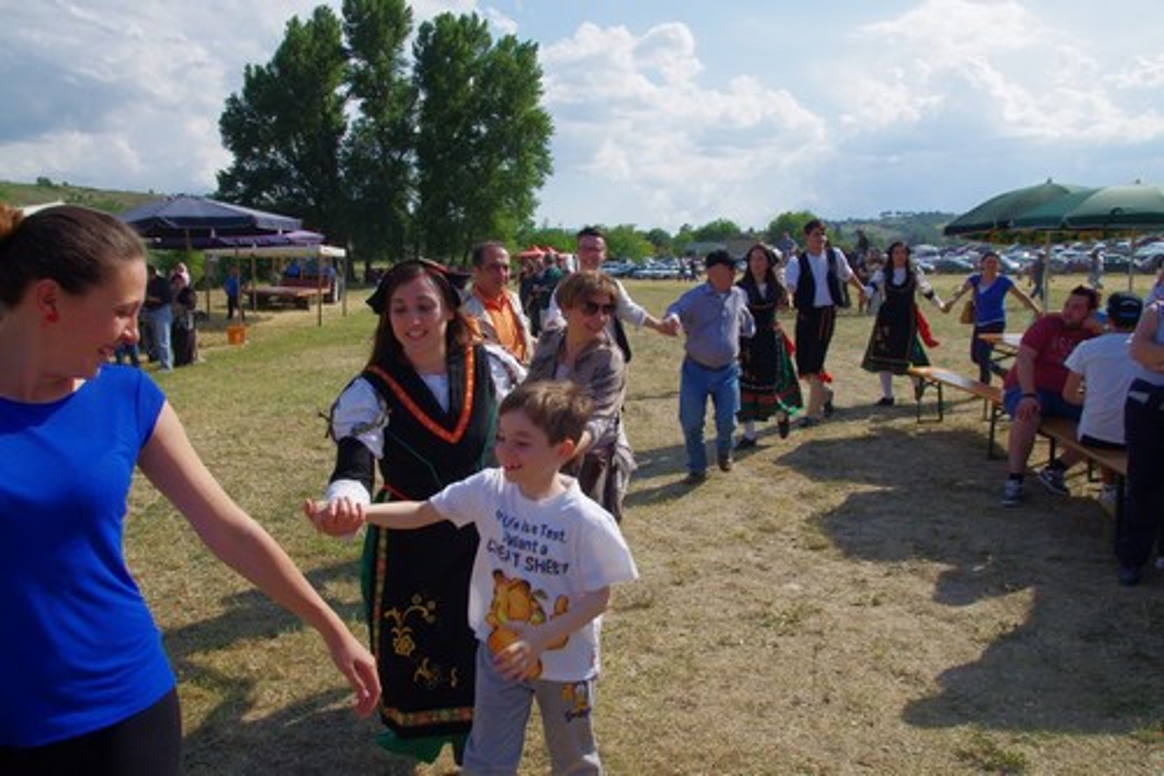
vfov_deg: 47.9
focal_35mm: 27
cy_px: 388
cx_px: 582
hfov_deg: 67.4
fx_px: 873
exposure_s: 1/400
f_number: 7.1
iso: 200
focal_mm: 18
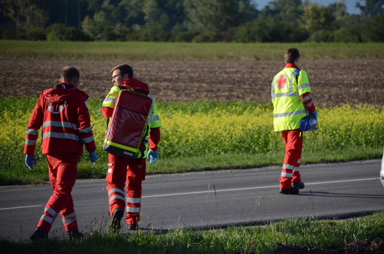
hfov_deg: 7.6
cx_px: 192
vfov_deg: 5.1
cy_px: 127
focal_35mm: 270
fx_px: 2874
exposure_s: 1/3200
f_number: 7.1
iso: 800
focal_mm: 180
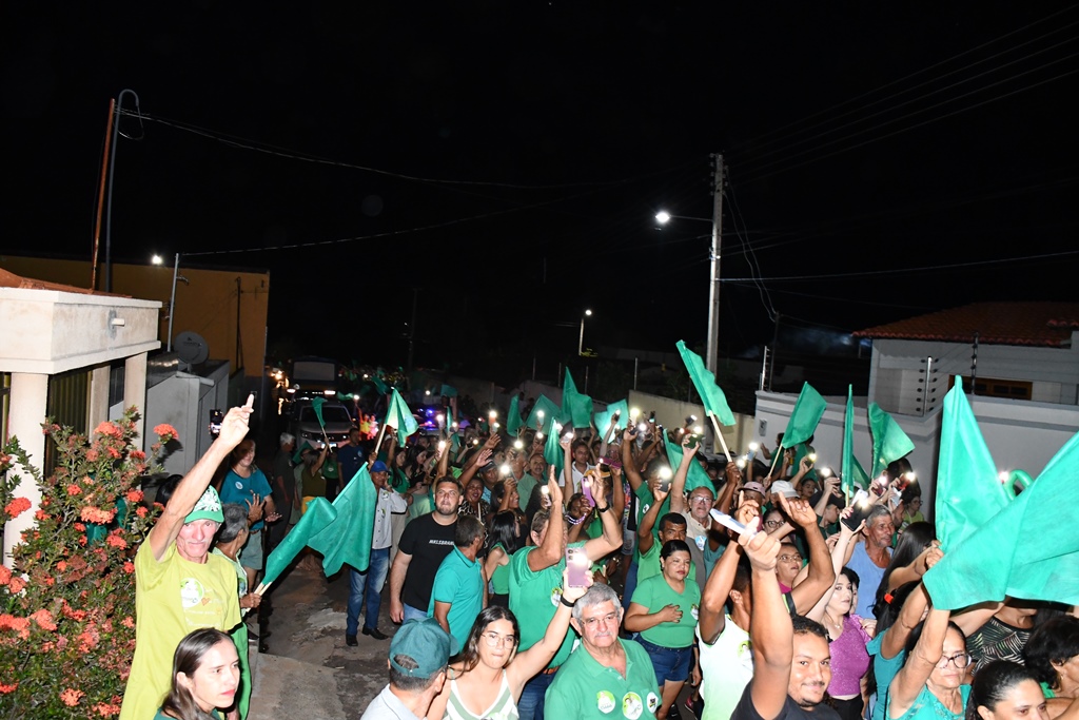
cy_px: 360
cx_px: 540
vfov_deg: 47.9
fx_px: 809
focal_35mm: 27
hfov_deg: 67.4
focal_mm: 18
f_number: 3.5
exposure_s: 1/60
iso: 2800
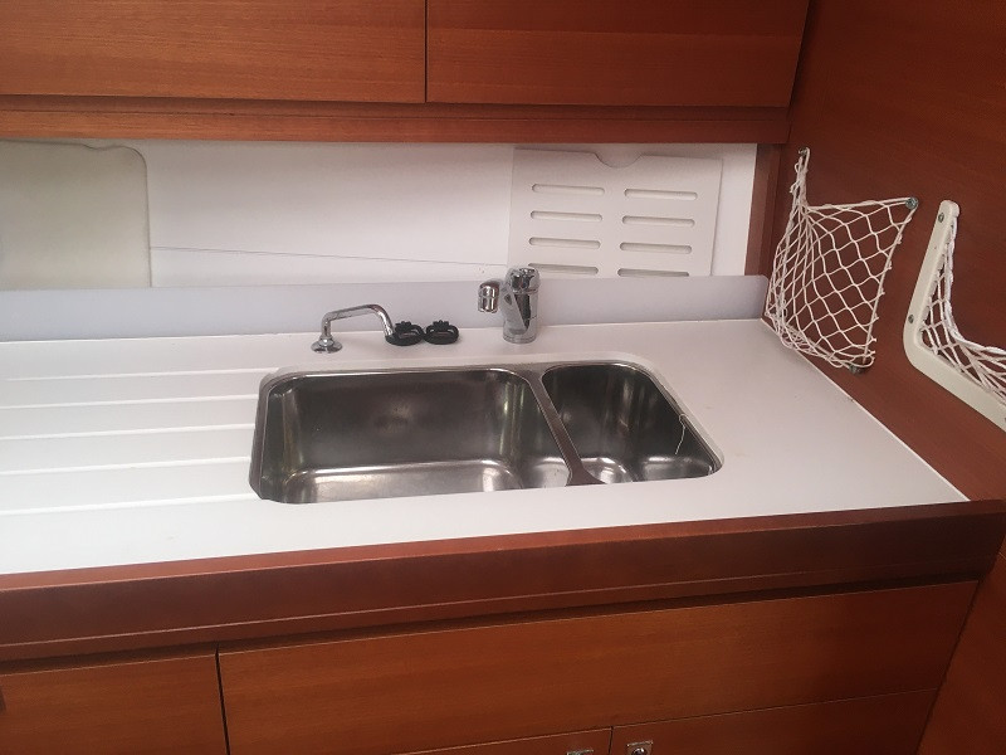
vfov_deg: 48.2
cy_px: 378
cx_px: 503
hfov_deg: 61.7
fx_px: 843
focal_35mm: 29
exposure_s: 1/33
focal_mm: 4.15
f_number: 2.2
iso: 32
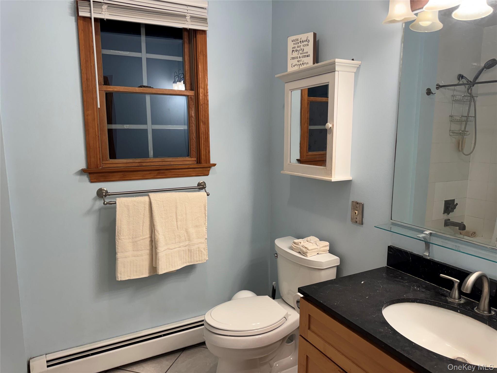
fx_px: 345
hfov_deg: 71.6
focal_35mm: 24
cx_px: 248
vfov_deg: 56.8
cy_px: 186
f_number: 1.78
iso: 160
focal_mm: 6.76
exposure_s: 1/120
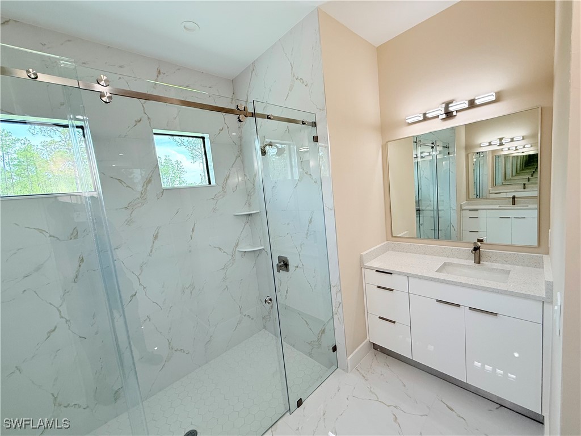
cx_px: 290
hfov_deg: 102.1
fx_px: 235
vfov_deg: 85.7
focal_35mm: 14
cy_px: 218
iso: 100
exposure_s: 1/120
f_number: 2.2
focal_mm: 2.22
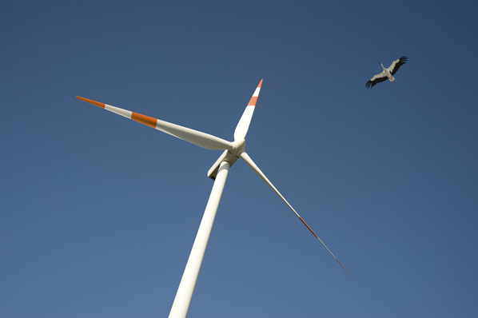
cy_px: 159
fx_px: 557
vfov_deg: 31.9
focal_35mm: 42
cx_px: 239
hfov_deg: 46.4
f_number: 9
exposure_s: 1/320
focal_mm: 42
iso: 200
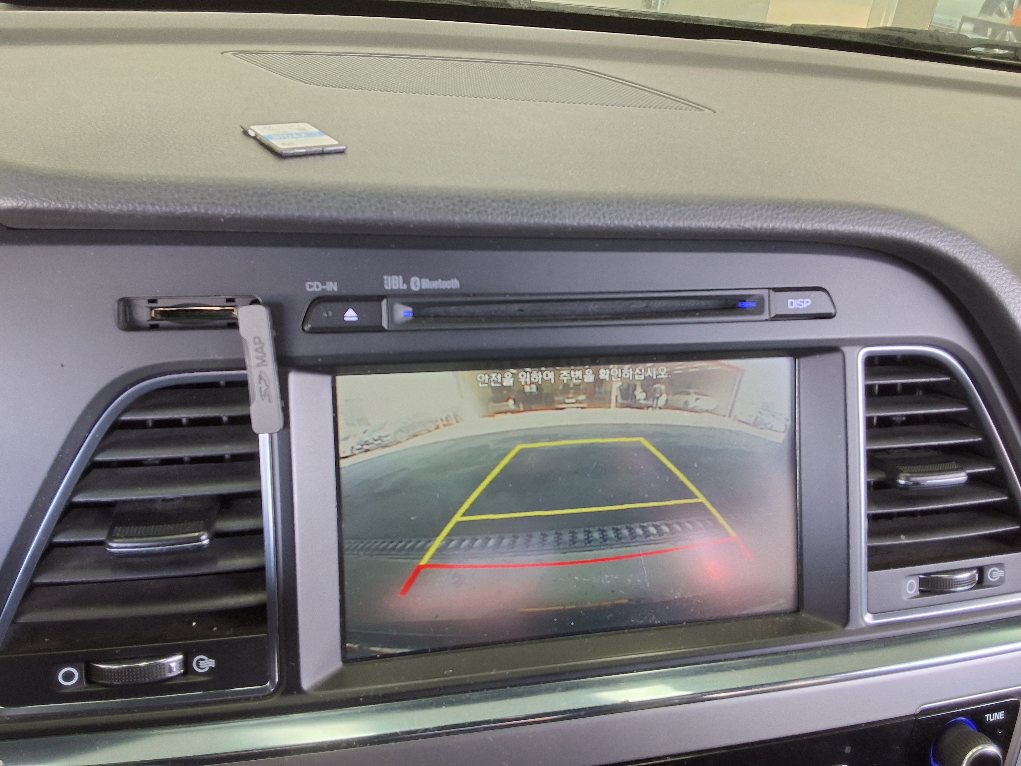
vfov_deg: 49.7
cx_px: 510
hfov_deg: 63.4
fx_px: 826
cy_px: 383
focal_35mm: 28
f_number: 1.9
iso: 125
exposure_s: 1/40
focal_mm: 2.91
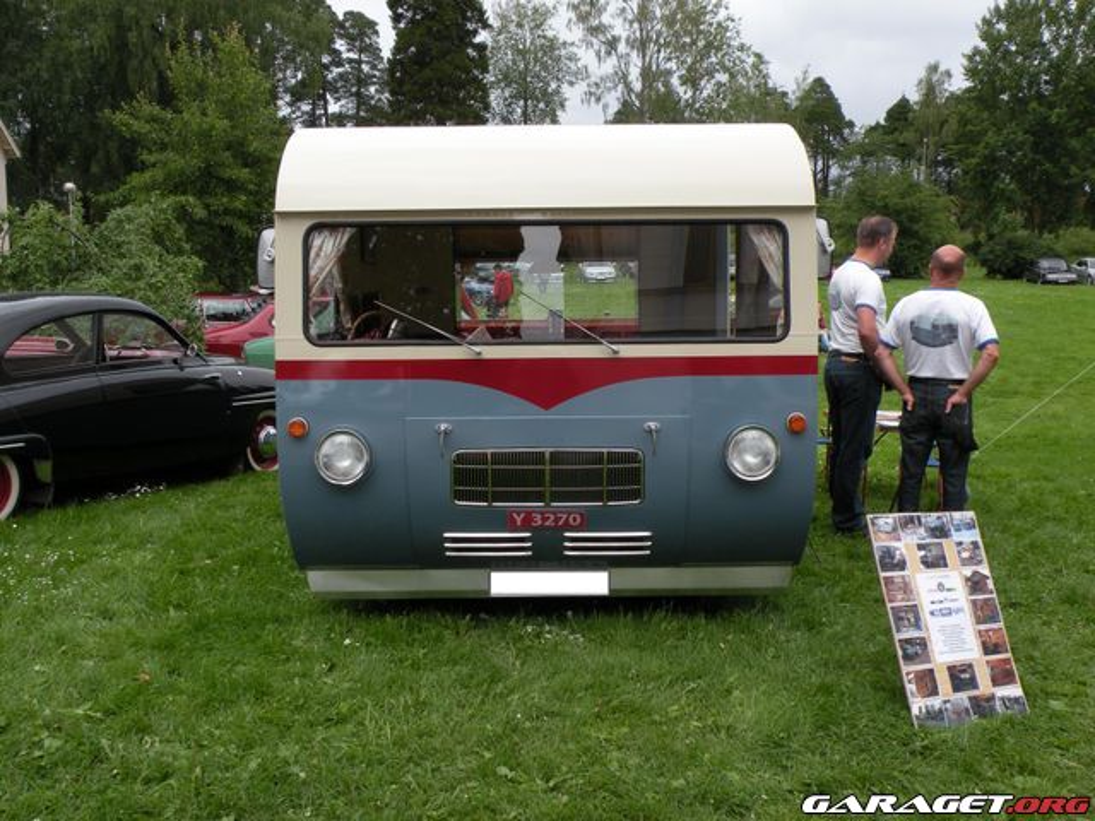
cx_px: 548
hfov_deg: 55.4
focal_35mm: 33
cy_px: 410
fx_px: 1044
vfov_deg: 42.9
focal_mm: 5.8
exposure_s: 1/210
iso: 64
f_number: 5.6
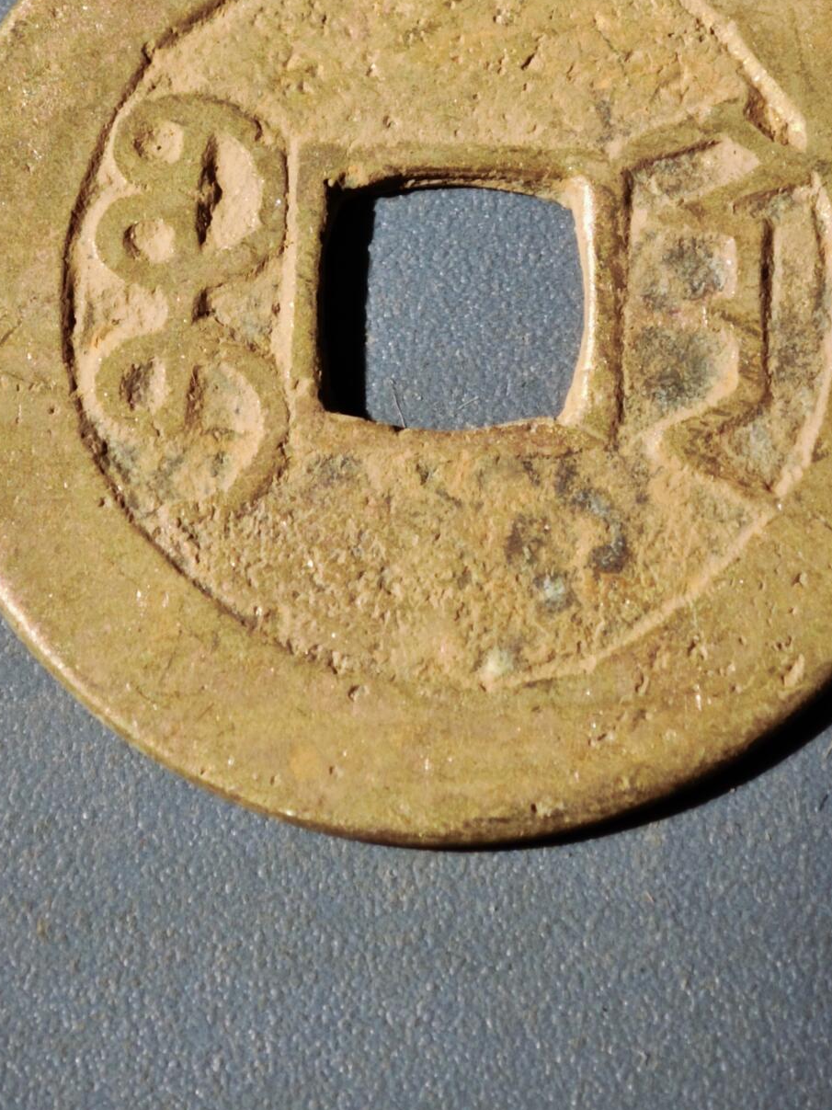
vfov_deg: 11.4
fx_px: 5545
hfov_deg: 8.6
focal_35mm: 173
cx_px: 407
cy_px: 375
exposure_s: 1/100
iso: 320
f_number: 2
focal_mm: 9
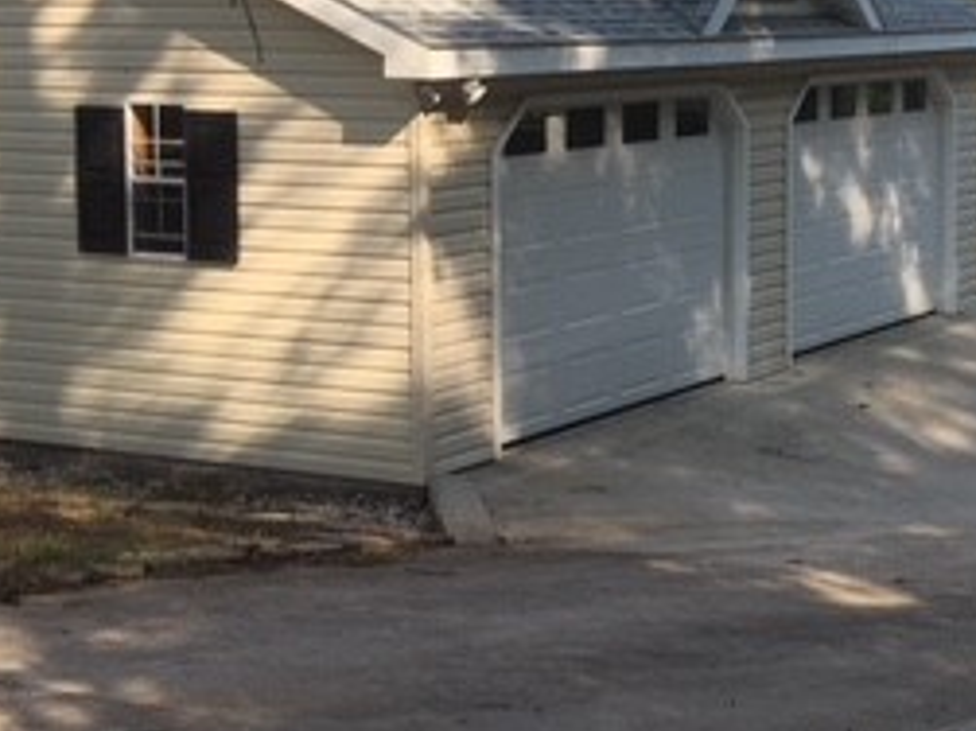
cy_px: 89
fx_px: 2085
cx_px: 1058
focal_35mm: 74
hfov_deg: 24.7
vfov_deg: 19.6
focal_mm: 4.15
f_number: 2.2
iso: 25
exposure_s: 1/712
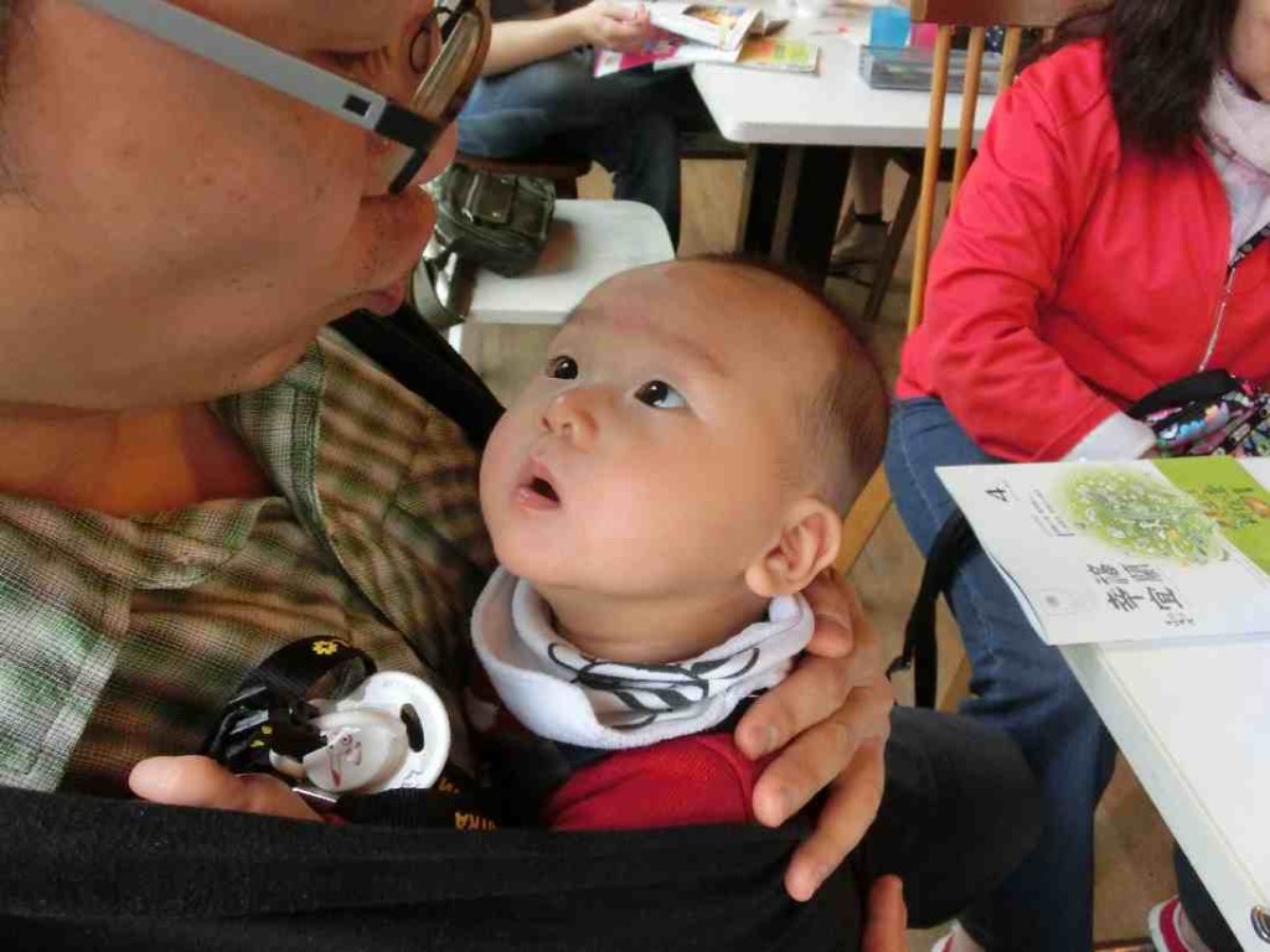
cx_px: 635
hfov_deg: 69.4
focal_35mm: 25
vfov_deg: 54.9
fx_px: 917
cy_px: 476
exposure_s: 1/125
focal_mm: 4.4
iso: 640
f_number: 3.3
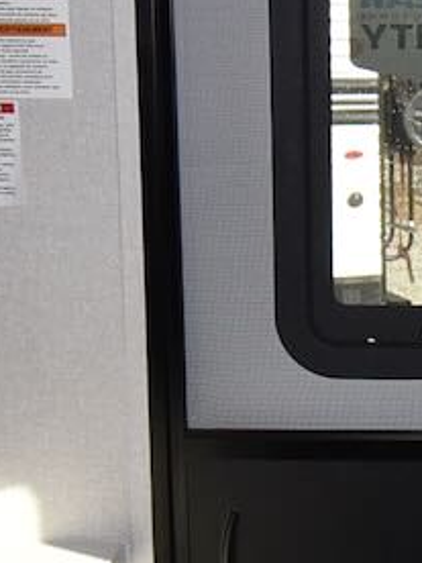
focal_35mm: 94
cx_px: 518
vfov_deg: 20.7
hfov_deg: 15.1
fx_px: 1528
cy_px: 404
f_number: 5.6
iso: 280
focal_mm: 10
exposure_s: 1/125
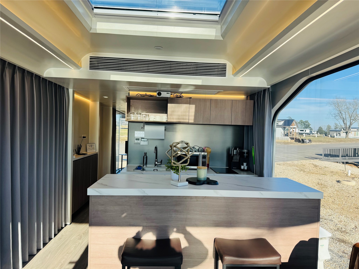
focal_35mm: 24
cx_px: 180
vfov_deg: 56.8
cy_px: 134
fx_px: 249
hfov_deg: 71.6
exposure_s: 1/1215
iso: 80
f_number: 1.78
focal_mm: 6.76
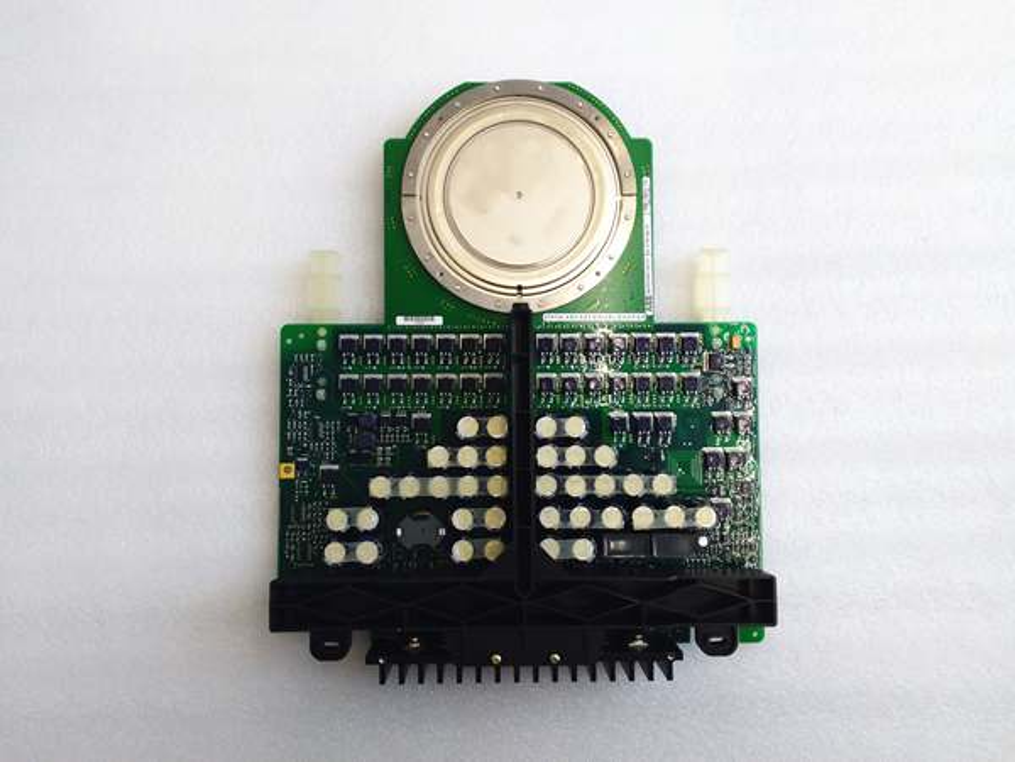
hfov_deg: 65.3
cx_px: 508
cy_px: 381
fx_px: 792
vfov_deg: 51.4
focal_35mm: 27
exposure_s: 1/33
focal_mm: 3.79
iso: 199
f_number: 2
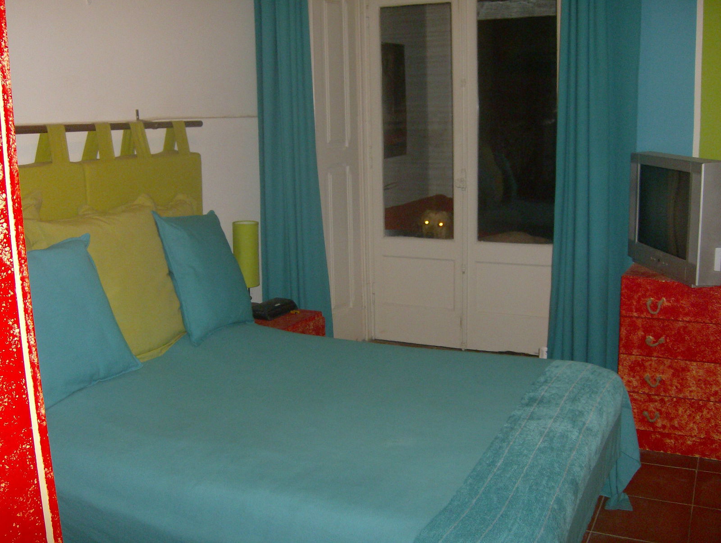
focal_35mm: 36
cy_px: 272
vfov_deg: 39.7
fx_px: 751
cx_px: 360
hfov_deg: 51.3
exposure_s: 1/60
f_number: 2.8
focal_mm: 6
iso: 200
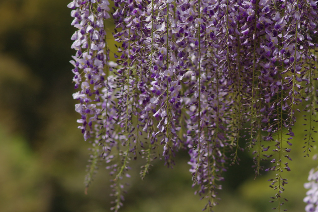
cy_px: 106
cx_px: 159
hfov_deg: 7.6
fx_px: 2384
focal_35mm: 270
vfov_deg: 5.1
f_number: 6.3
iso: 400
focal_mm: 180
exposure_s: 1/2000
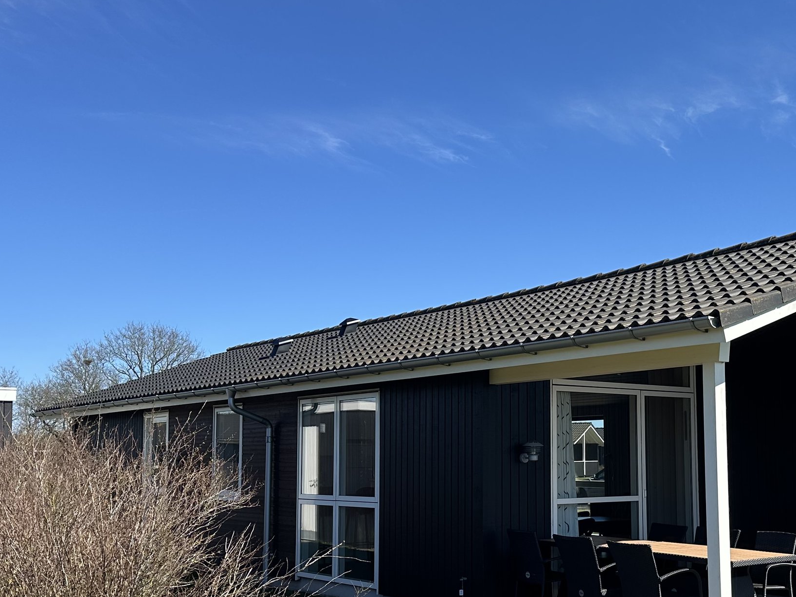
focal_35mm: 44
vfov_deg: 32.7
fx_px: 1012
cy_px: 379
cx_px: 512
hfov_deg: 42.5
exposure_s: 1/3247
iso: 80
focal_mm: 6.86
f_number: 1.78
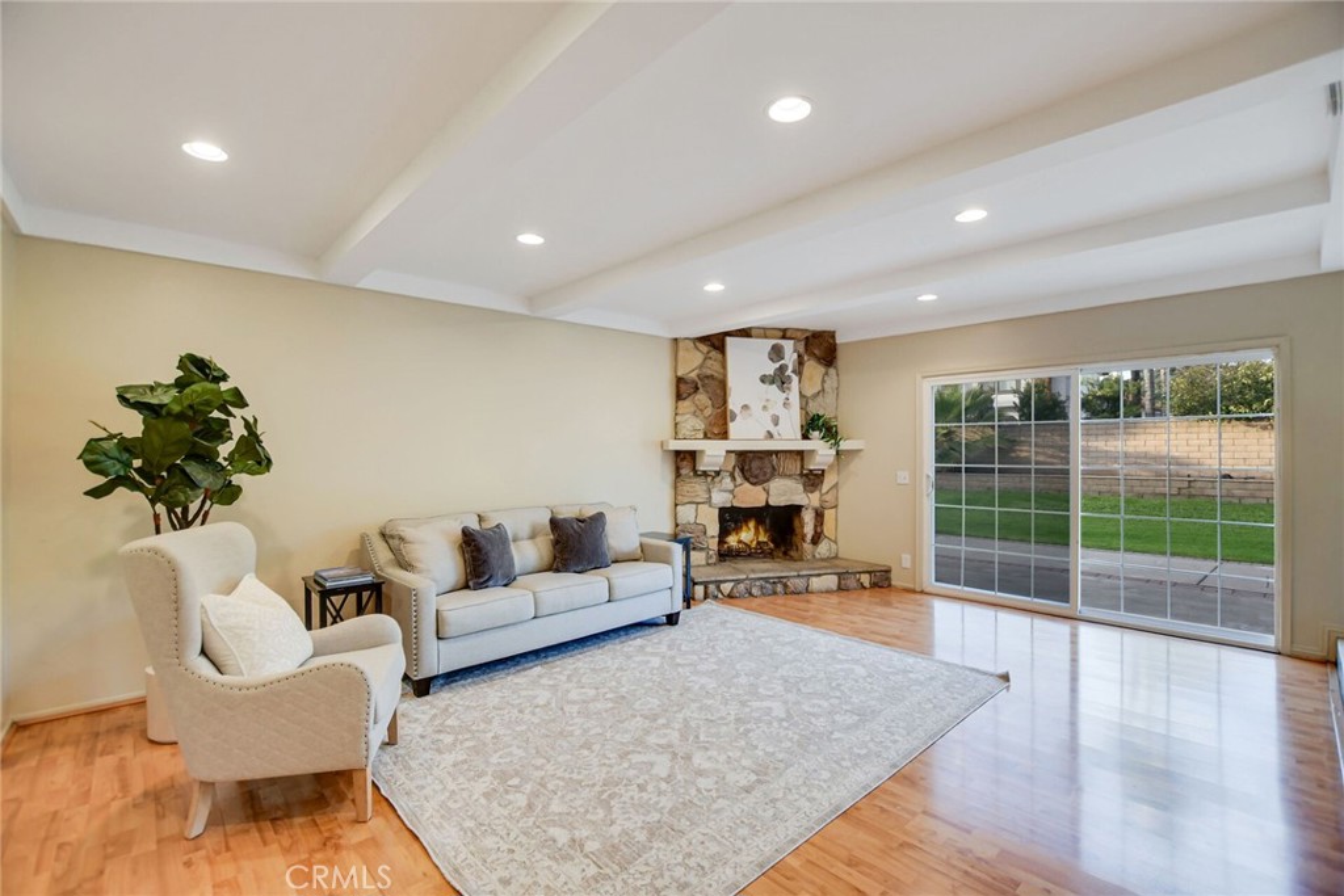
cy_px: 448
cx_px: 672
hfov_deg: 100.4
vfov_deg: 77.3
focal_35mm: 15
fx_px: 560
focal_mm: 10
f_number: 5
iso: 400
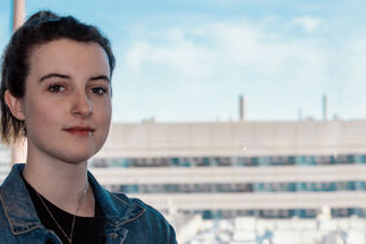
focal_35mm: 96
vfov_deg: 14.2
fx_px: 975
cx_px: 184
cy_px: 187
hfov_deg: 21.3
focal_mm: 35
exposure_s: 1/200
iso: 100
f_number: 2.5
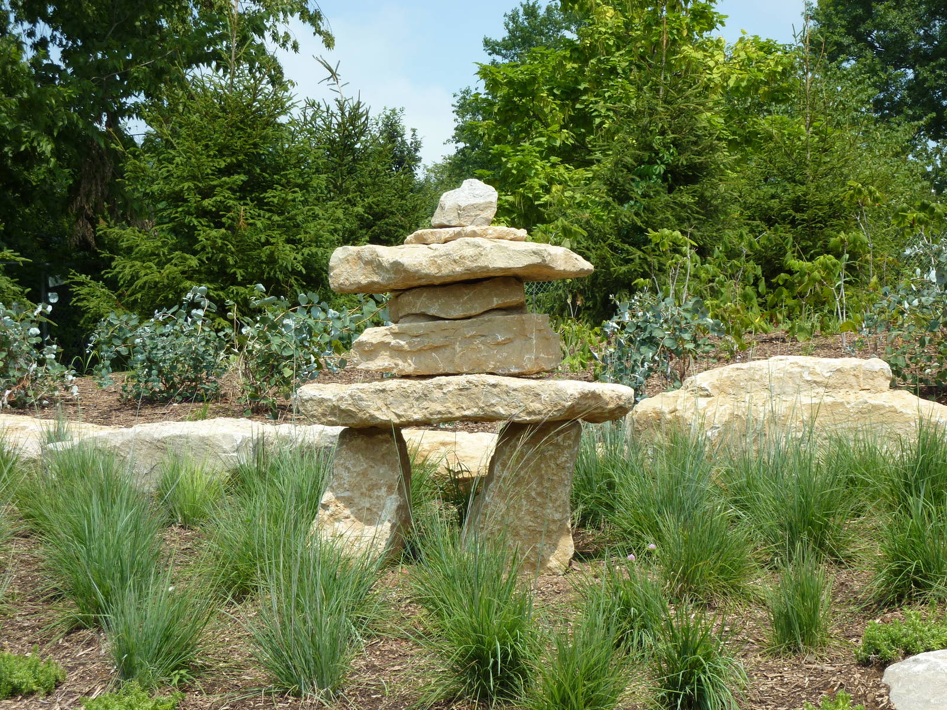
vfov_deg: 21.9
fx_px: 1833
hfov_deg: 29.0
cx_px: 474
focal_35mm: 67
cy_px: 355
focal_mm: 11
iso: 80
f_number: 4.1
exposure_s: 1/500
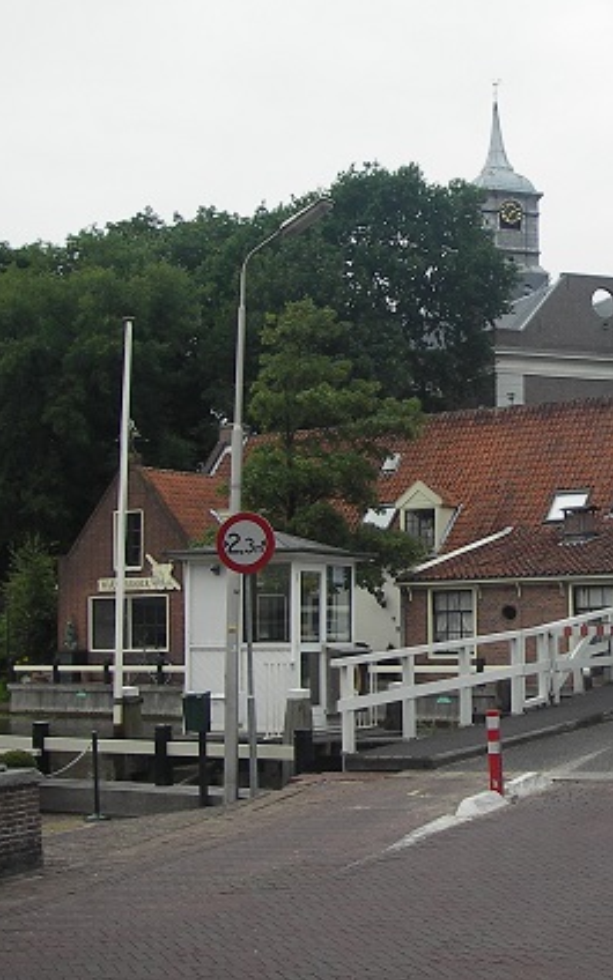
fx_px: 1524
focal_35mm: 57
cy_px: 469
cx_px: 576
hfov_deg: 22.1
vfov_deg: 35.7
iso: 50
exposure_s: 1/160
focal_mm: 6.3
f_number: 3.3
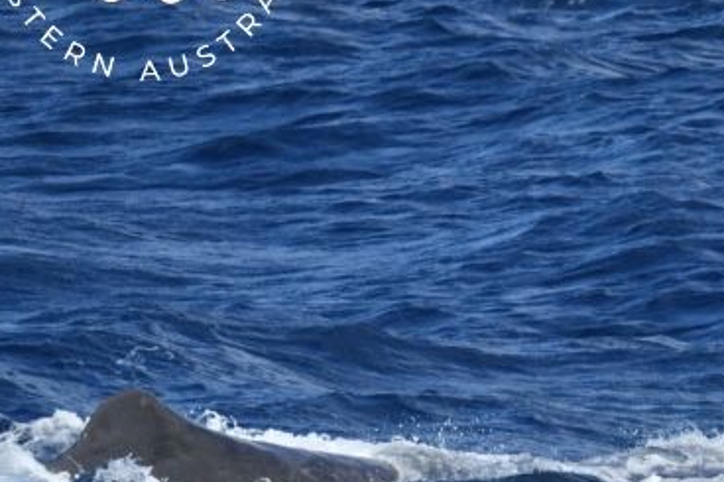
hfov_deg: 2.1
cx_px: 769
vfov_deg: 1.4
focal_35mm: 979
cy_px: 292
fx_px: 19679
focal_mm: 450
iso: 1250
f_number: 6
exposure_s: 1/8000
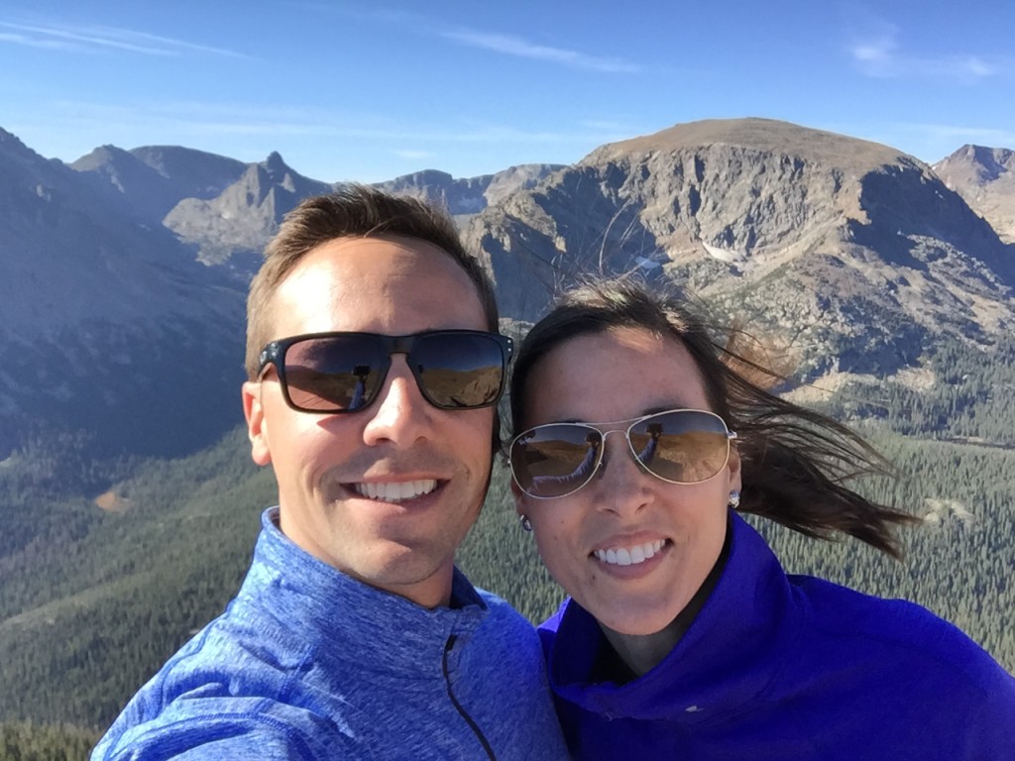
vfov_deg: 45.4
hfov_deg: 58.4
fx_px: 909
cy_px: 380
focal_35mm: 31
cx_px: 508
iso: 32
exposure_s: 1/529
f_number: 2.2
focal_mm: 2.65
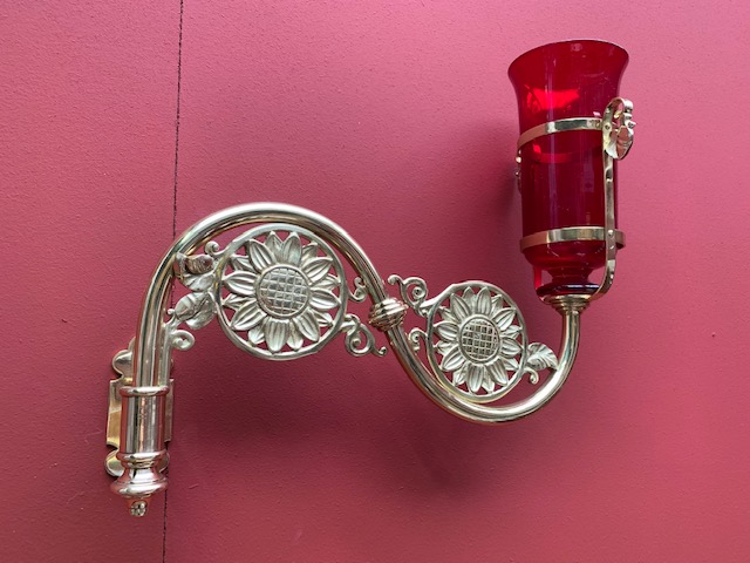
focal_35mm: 26
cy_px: 282
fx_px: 563
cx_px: 375
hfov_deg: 67.3
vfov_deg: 53.1
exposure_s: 1/50
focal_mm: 4.25
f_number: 1.8
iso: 160
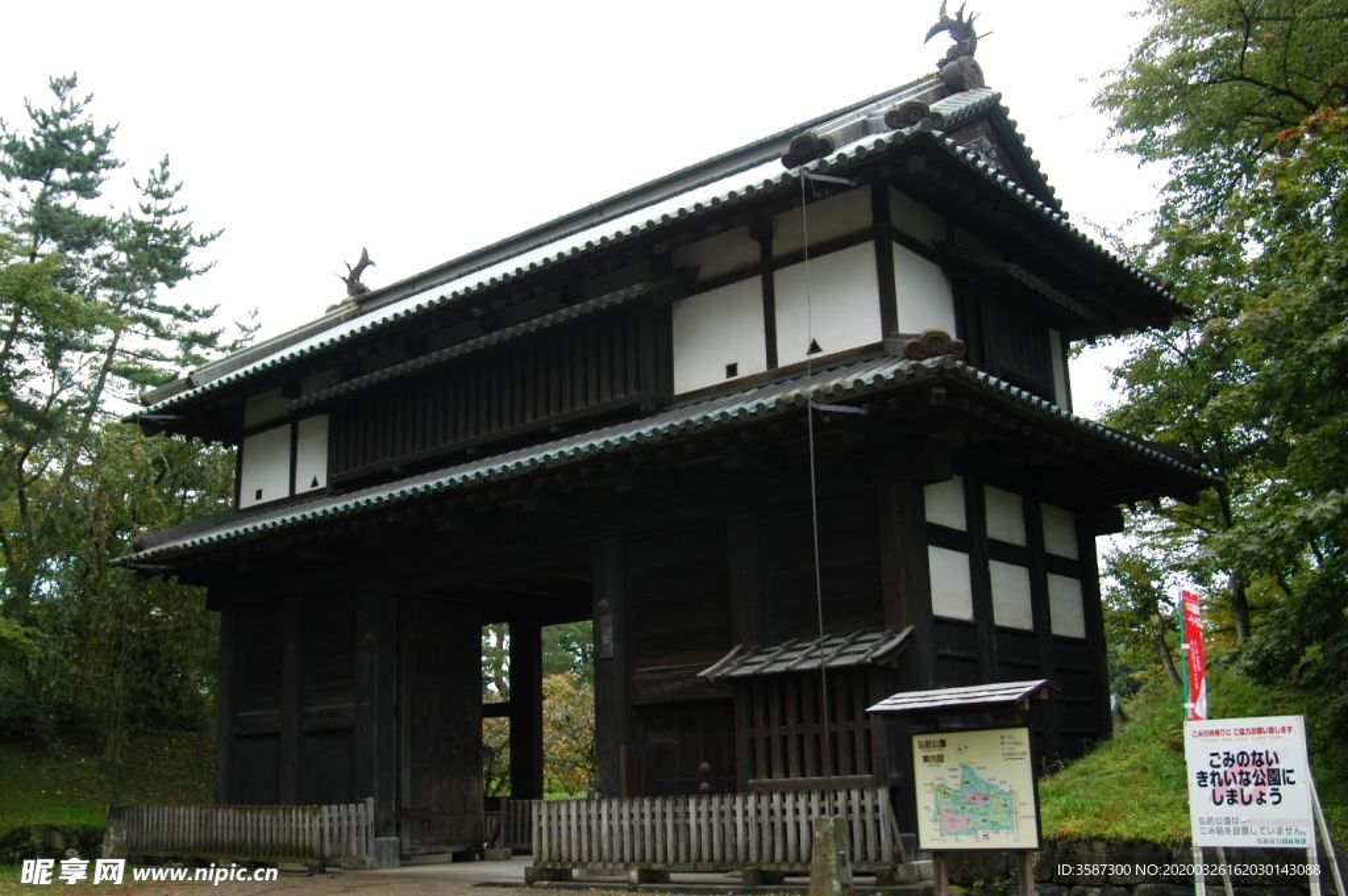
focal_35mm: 36
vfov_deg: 36.8
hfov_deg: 53.2
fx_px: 1347
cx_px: 674
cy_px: 448
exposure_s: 1/60
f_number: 5
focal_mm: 24
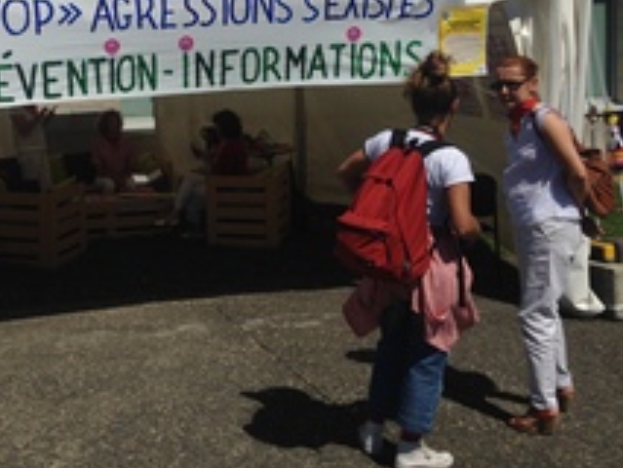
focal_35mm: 54
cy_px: 130
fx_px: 972
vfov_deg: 26.8
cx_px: 164
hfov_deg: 34.8
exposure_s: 1/5435
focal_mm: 4.12
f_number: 2.4
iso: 50
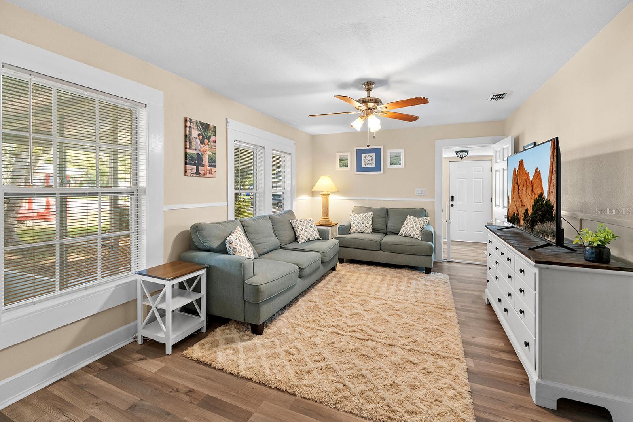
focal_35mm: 14
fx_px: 246
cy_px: 211
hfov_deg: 104.2
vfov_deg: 81.2
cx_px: 316
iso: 400
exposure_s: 1/15
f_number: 4
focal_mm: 14
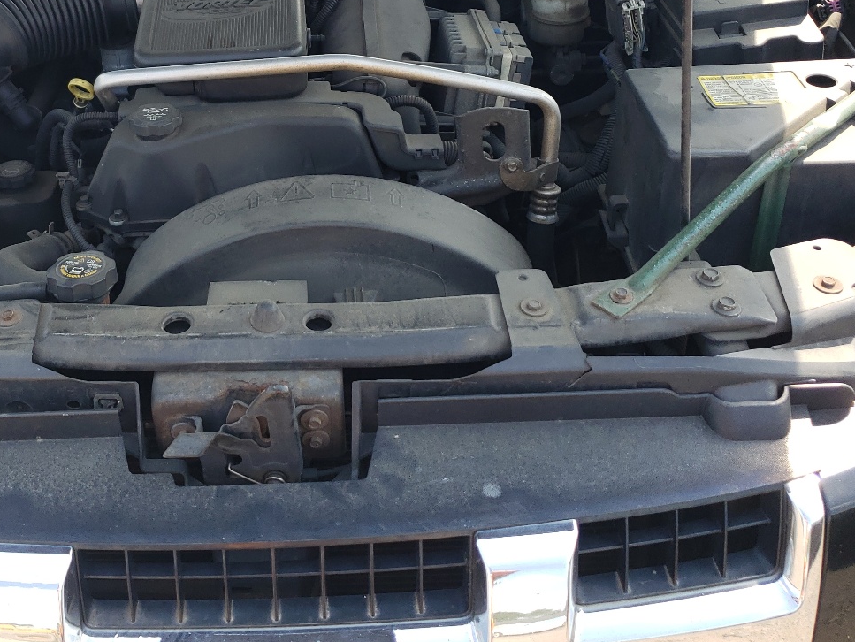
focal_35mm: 43
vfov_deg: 32.6
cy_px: 121
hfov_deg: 43.4
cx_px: 305
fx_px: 1062
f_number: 1.5
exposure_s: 1/455
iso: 50
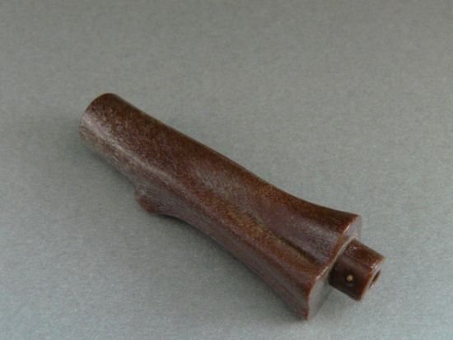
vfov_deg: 30.3
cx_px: 226
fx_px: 628
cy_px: 170
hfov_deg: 39.6
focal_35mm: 48
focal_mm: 6
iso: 250
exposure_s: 1/30
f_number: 4
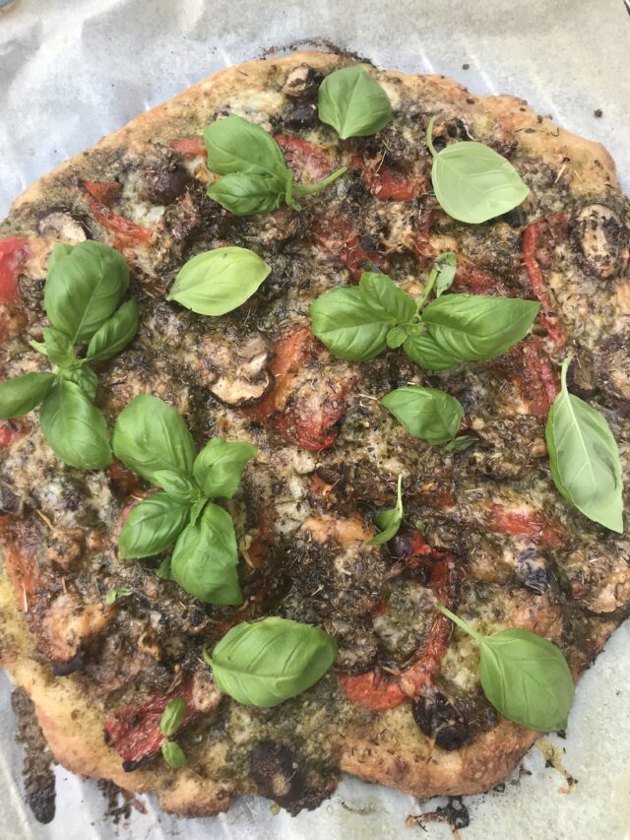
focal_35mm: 28
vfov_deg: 63.4
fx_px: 679
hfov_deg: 49.8
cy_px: 420
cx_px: 315
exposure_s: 1/152
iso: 20
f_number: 1.8
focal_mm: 3.99
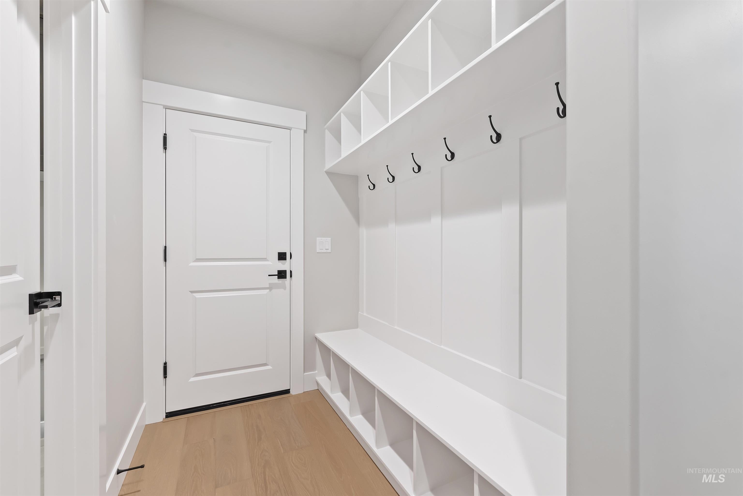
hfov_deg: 100.4
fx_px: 310
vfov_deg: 77.4
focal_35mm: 15
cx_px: 372
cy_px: 248
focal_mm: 15
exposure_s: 1/2.5
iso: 320
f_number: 6.3
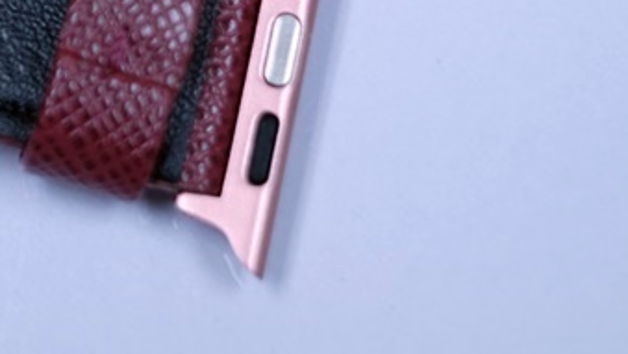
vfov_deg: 6.7
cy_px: -284
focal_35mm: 177
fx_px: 2949
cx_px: -282
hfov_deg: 11.7
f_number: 2.8
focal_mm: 35
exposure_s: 1/60
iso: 200
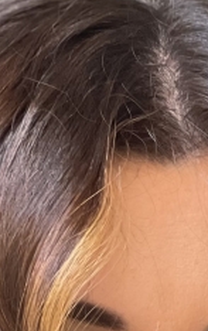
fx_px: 2440
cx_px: 144
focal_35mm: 270
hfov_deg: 4.9
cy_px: 593
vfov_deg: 7.5
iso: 160
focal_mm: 7.5
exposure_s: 1/121
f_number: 2.2
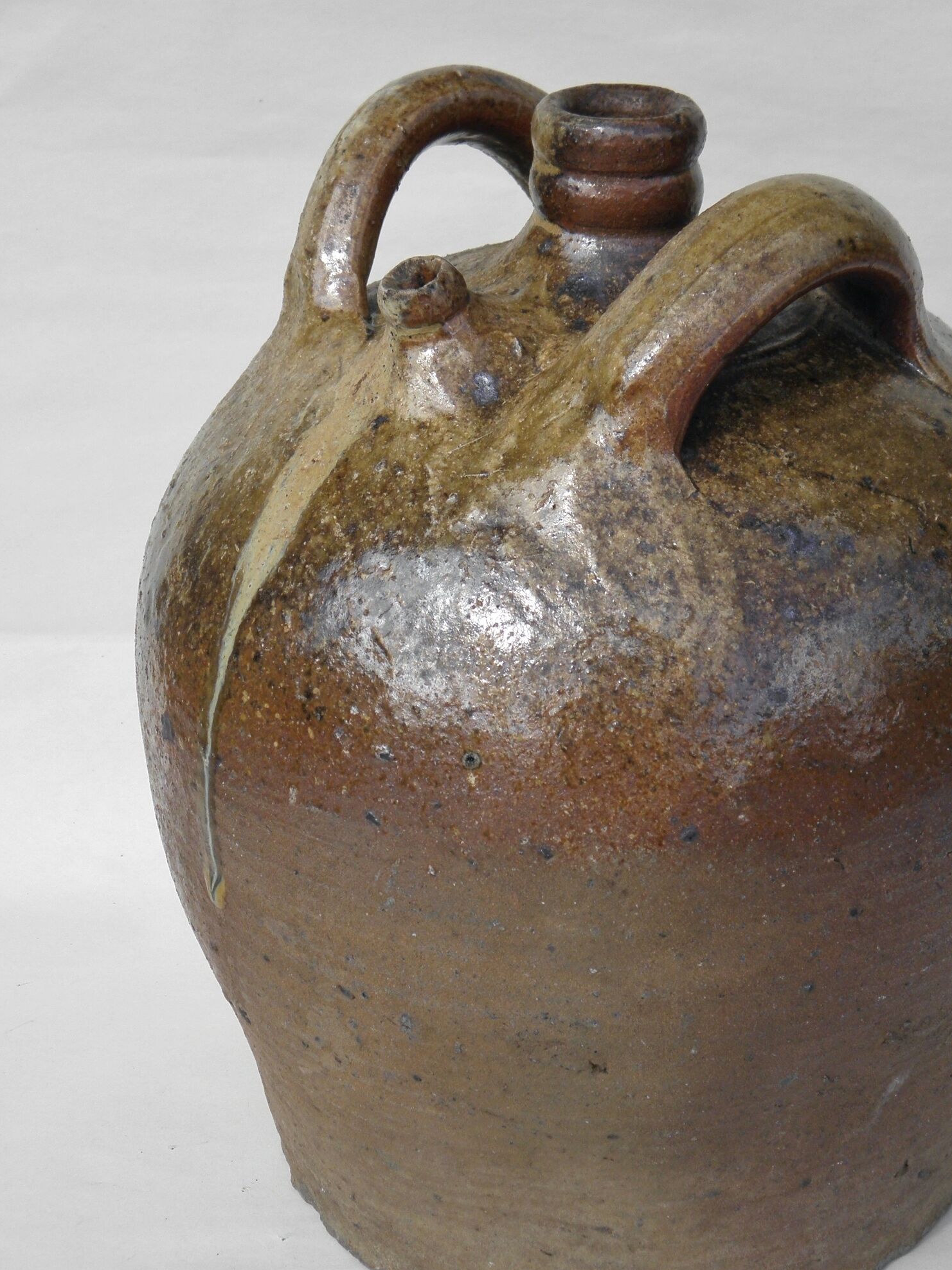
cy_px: 603
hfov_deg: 21.0
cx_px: 591
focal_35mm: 70
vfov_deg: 27.8
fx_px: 2567
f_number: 4.1
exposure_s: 1/400
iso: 100
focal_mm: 9.7
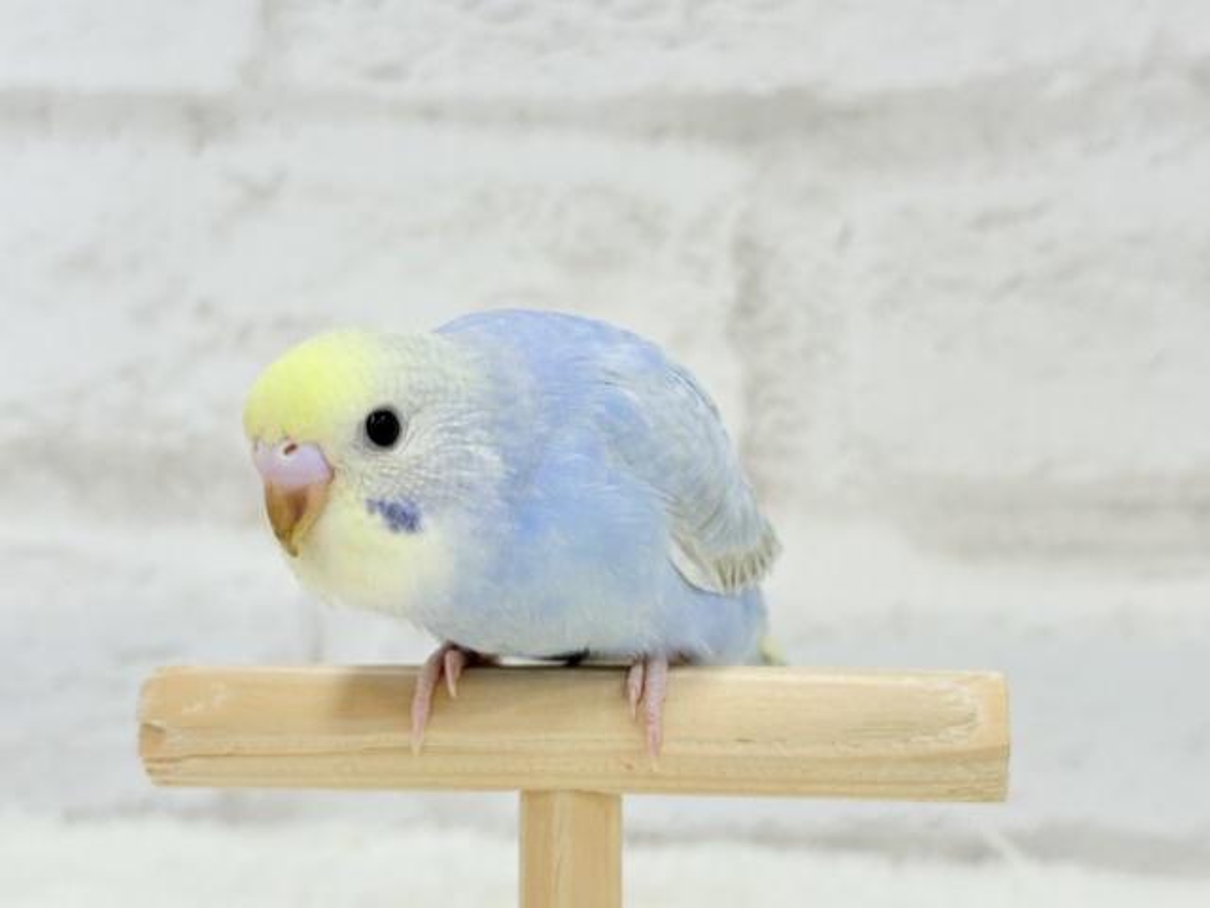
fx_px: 1818
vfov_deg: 28.0
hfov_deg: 36.8
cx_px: 605
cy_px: 454
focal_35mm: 52
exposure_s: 1/100
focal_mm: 5.96
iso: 64
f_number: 1.6
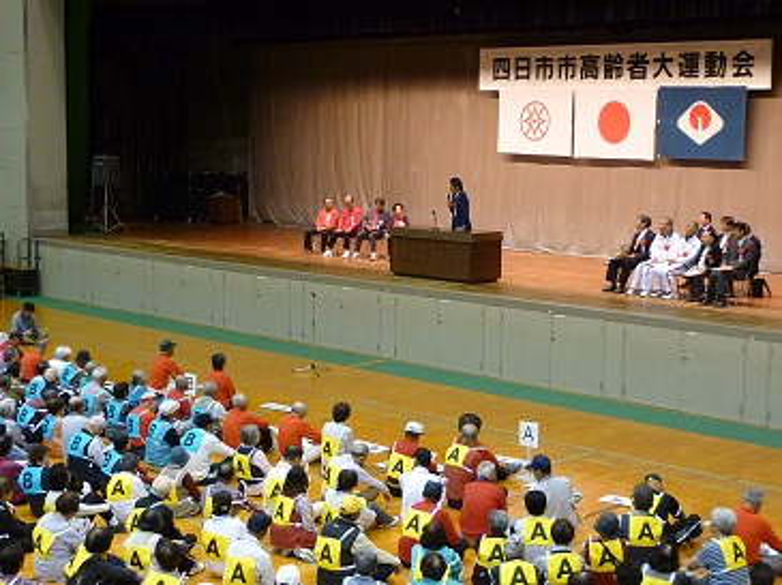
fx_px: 1354
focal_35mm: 60
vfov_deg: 24.4
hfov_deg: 32.2
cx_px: 391
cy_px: 292
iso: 250
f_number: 2.8
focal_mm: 5.5
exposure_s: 1/30
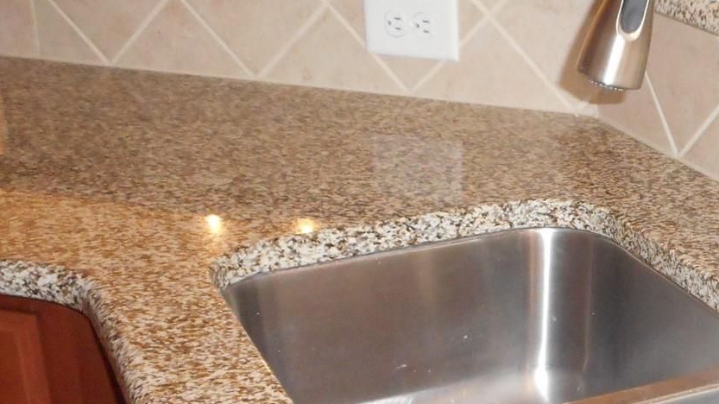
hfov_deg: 30.2
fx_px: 1277
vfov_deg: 17.9
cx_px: 639
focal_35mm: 67
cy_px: 275
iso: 400
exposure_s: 1/25
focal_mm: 4.5
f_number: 3.7
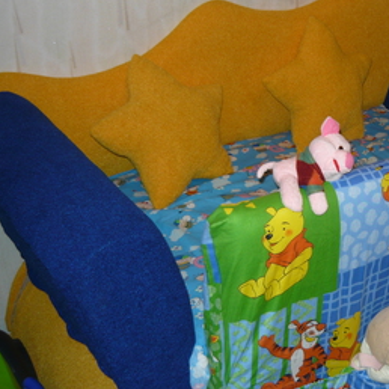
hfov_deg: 32.3
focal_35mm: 51
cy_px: 190
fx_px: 648
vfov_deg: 33.4
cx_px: 323
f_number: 2.8
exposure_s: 1/30
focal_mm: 5.5
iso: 100
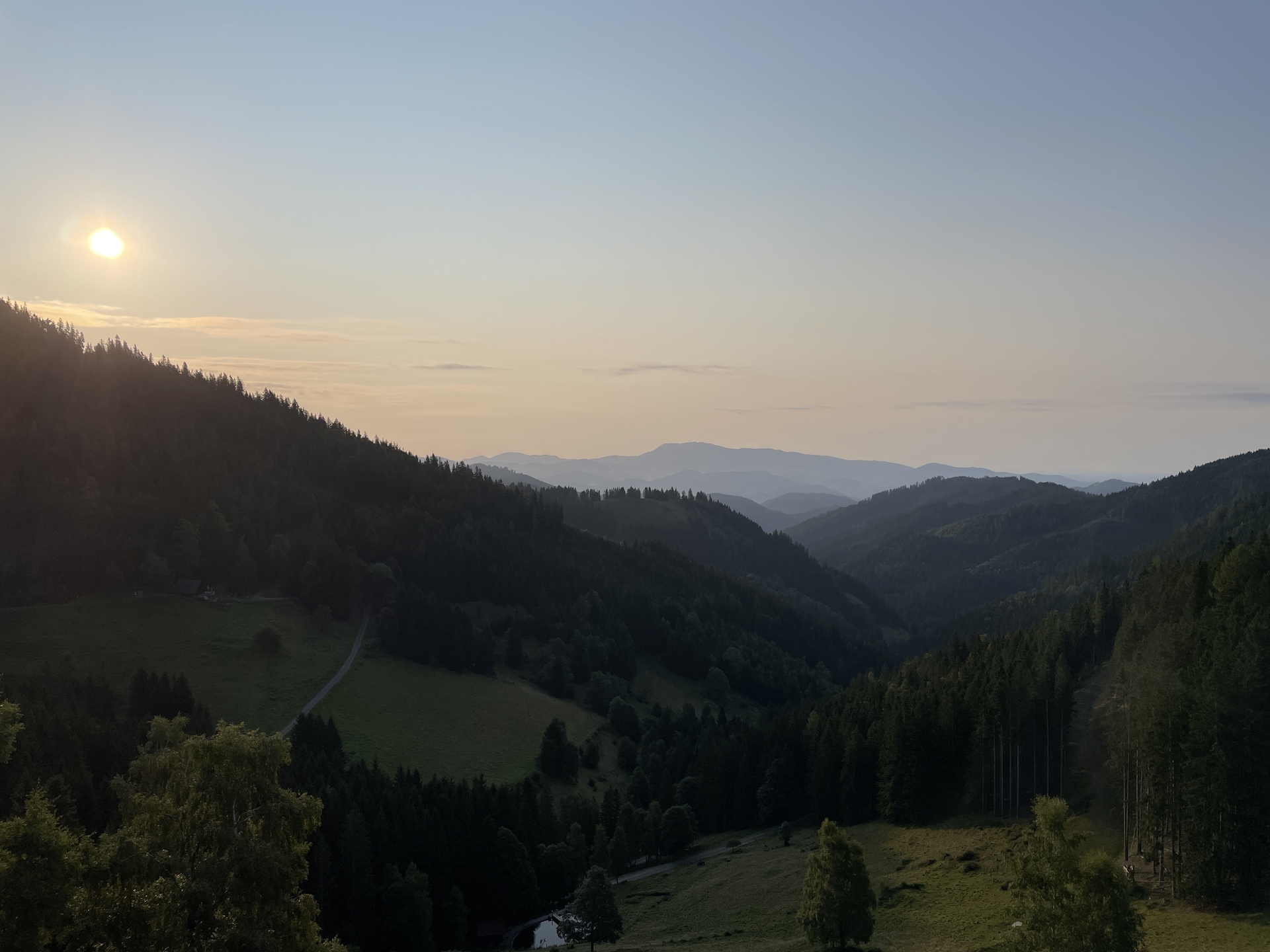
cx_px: 635
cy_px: 476
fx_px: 954
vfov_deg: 53.1
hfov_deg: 67.3
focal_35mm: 26
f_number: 1.6
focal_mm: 4.2
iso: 32
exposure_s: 1/6494
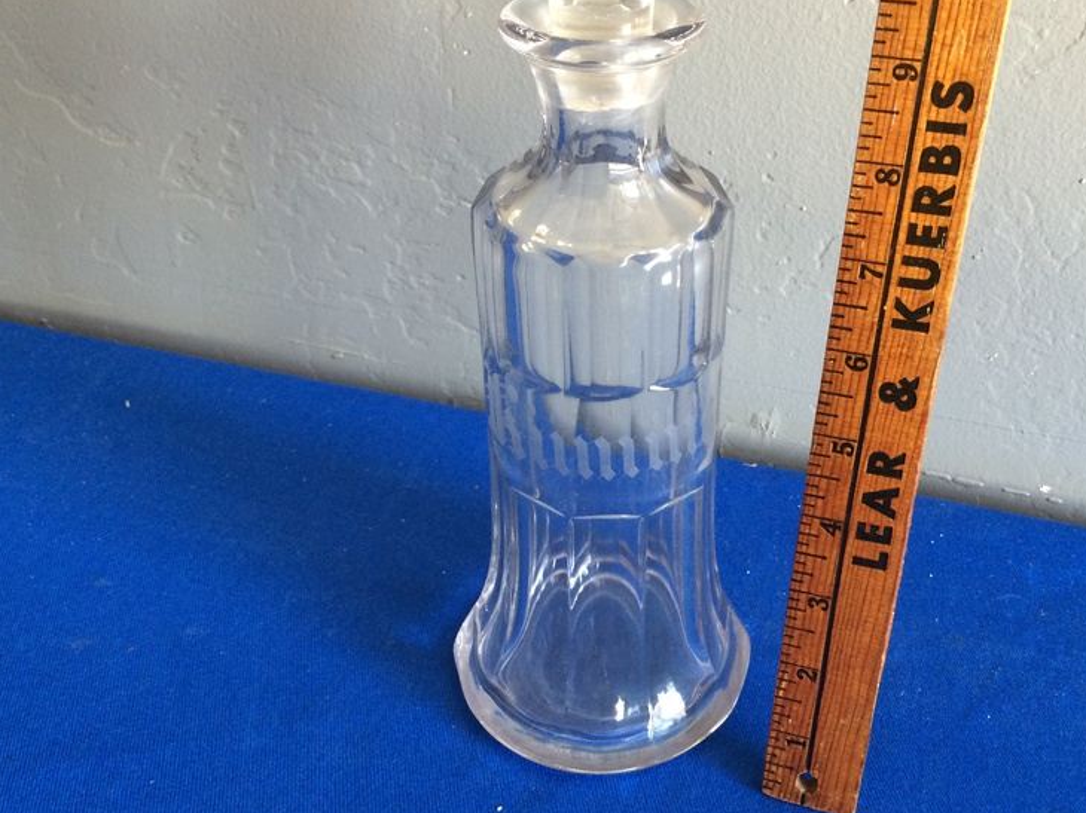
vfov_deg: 38.6
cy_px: 377
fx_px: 1160
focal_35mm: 37
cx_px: 610
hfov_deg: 50.0
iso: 100
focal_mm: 4.12
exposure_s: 1/30
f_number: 2.2
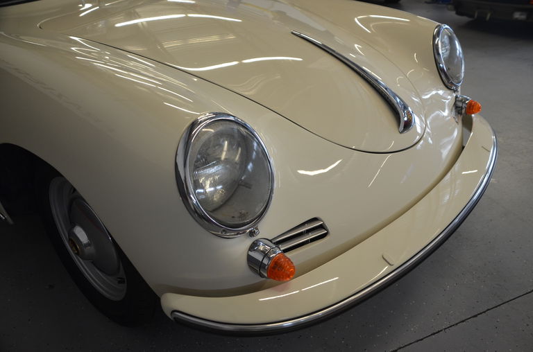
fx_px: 443
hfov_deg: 62.1
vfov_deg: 43.4
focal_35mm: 30
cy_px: 176
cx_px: 266
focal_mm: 20
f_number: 3.5
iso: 800
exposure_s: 1/40
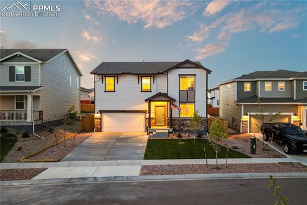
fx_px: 239
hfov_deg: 65.5
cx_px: 154
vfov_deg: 46.4
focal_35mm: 28
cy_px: 102
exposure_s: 1/13
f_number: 2
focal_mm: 14.45
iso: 1000
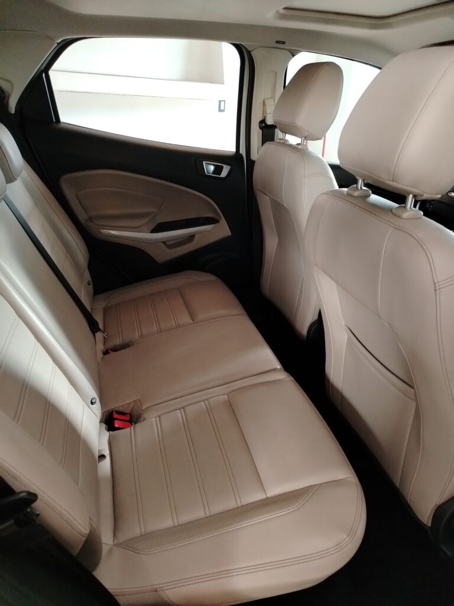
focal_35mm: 24
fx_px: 420
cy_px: 303
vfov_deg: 71.6
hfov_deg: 56.8
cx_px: 227
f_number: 1.75
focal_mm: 5.25
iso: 3063
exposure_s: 1/50
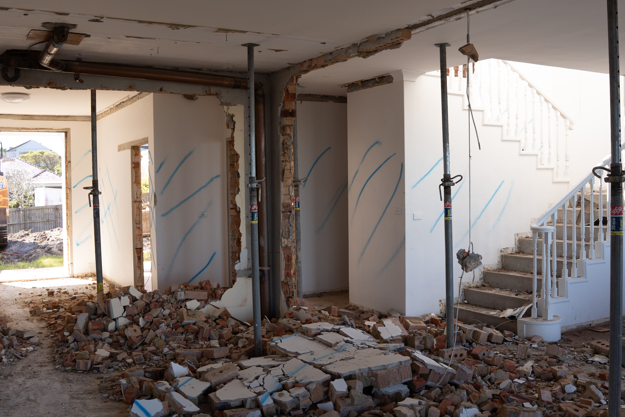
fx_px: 625
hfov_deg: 53.1
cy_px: 208
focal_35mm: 36
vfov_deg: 36.9
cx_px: 312
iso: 400
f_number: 5.6
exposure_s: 1/200
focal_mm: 24
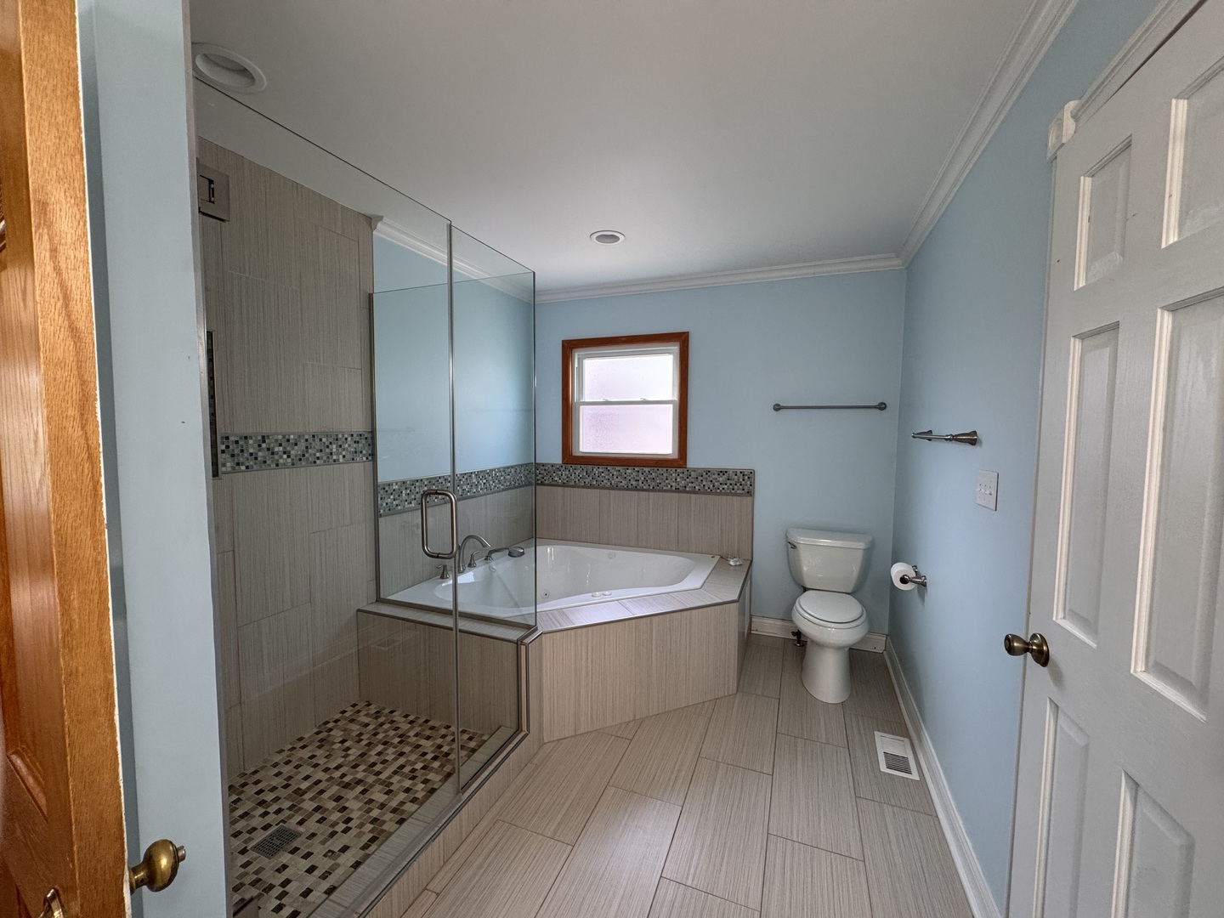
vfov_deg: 85.7
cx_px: 612
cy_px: 459
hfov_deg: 102.1
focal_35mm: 14
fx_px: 495
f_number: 2.2
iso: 200
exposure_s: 1/120
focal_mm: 2.22
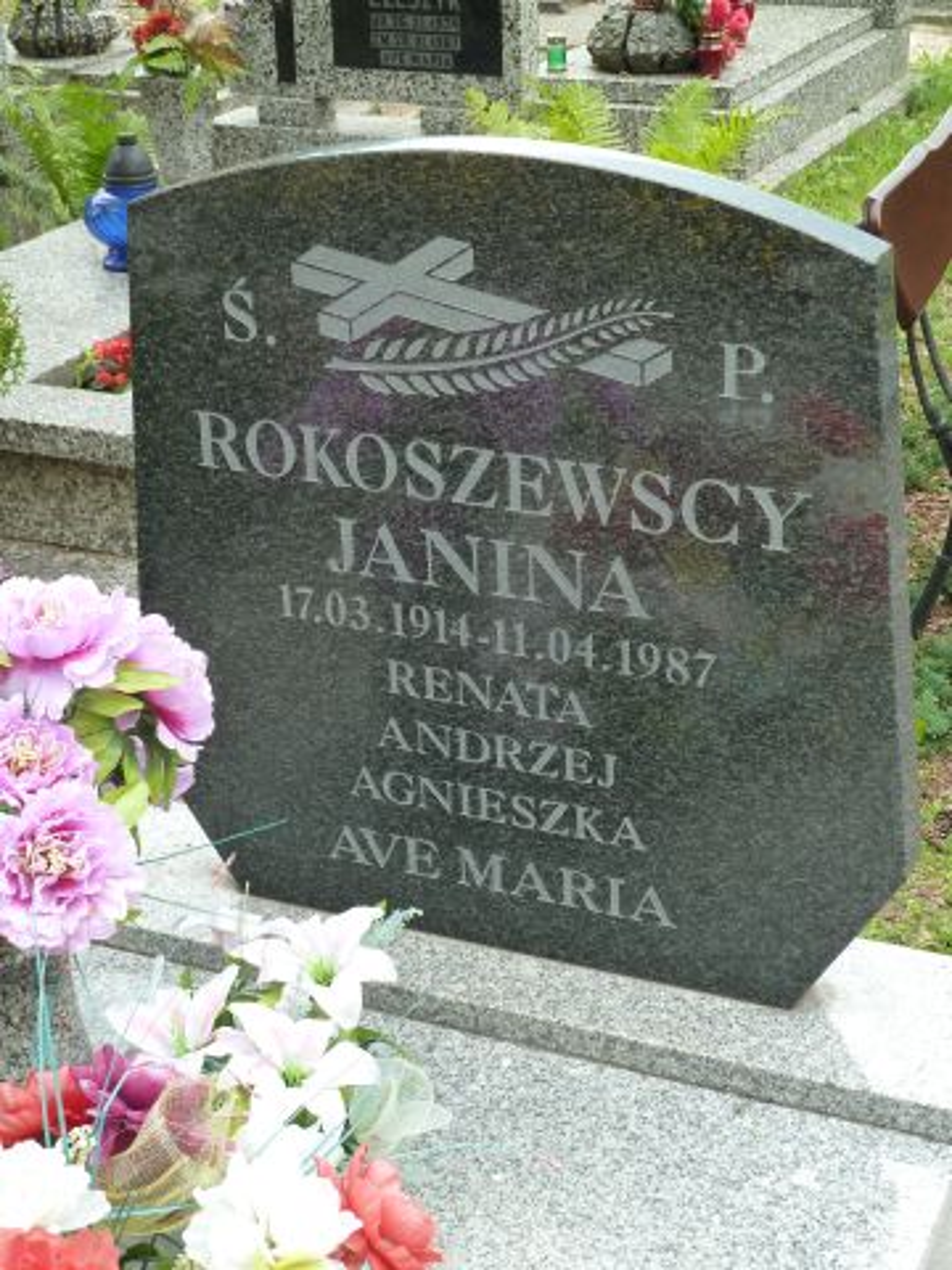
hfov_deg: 24.8
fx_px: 2163
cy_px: 635
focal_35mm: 59
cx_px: 476
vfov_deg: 32.7
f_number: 3.9
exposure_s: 1/50
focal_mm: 9.7
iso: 125
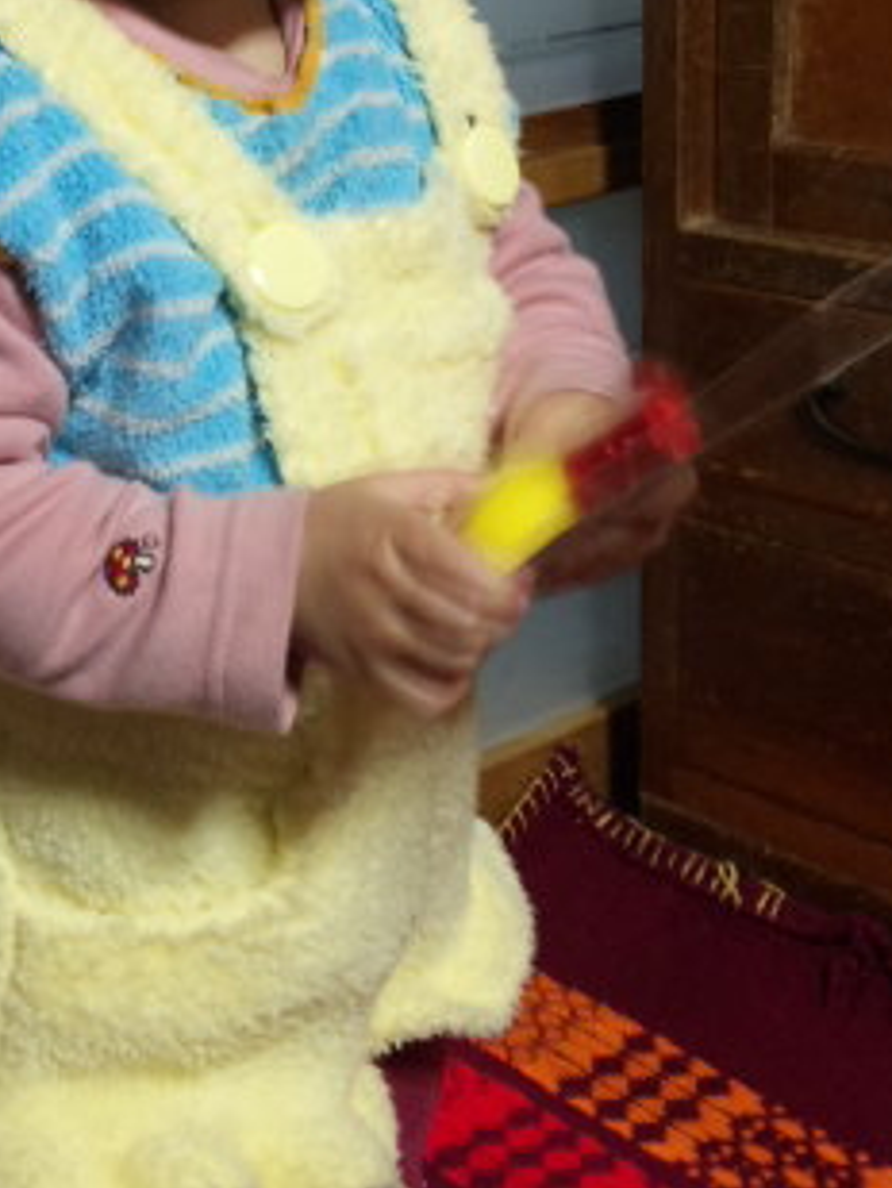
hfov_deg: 24.0
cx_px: 150
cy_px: 361
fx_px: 2060
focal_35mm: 60
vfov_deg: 31.8
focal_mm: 4.82
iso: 100
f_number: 2.8
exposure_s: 1/4.53
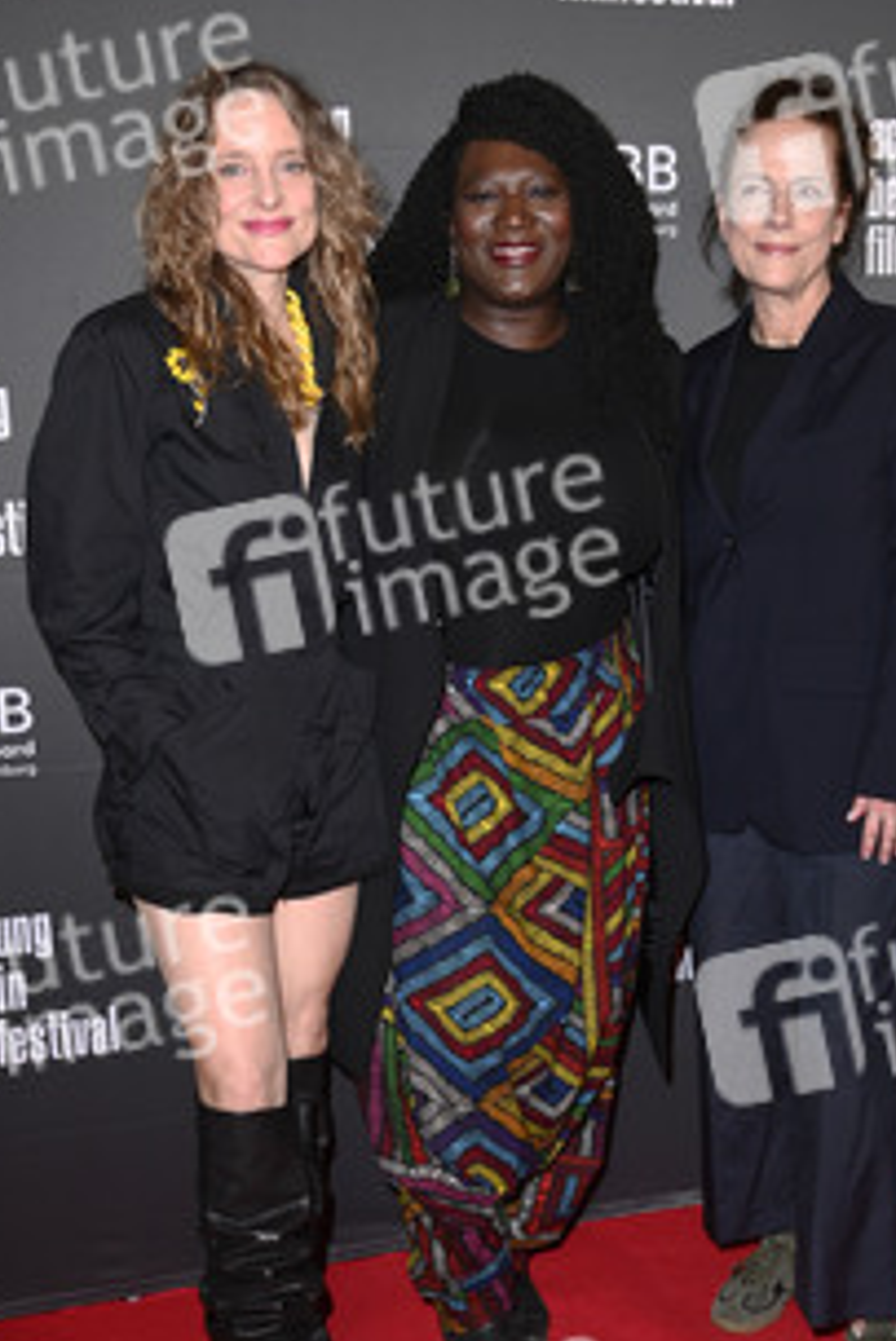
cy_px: 781
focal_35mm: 46
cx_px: 521
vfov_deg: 42.6
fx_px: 1715
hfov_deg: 29.2
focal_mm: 35
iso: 1250
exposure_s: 1/250
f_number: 6.3
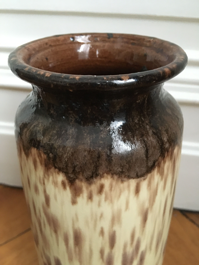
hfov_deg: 48.2
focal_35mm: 29
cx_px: 100
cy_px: 132
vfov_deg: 61.7
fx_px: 222
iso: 320
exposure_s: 1/17
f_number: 2.2
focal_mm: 4.15
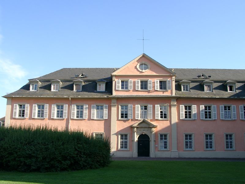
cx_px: 122
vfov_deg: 41.8
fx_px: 241
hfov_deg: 54.0
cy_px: 92
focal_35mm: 34
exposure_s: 1/305
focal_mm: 7.13
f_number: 4
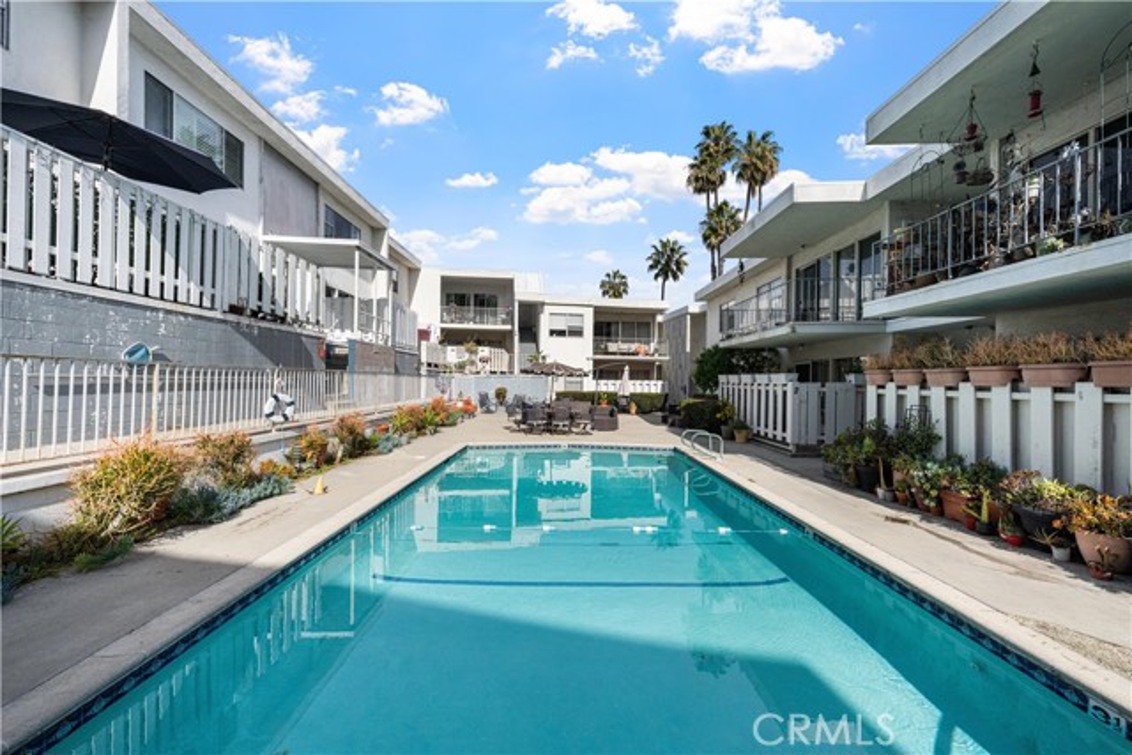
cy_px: 378
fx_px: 440
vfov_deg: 81.2
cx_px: 566
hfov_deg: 104.2
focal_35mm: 14
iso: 800
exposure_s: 1/3200
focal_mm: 14
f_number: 8
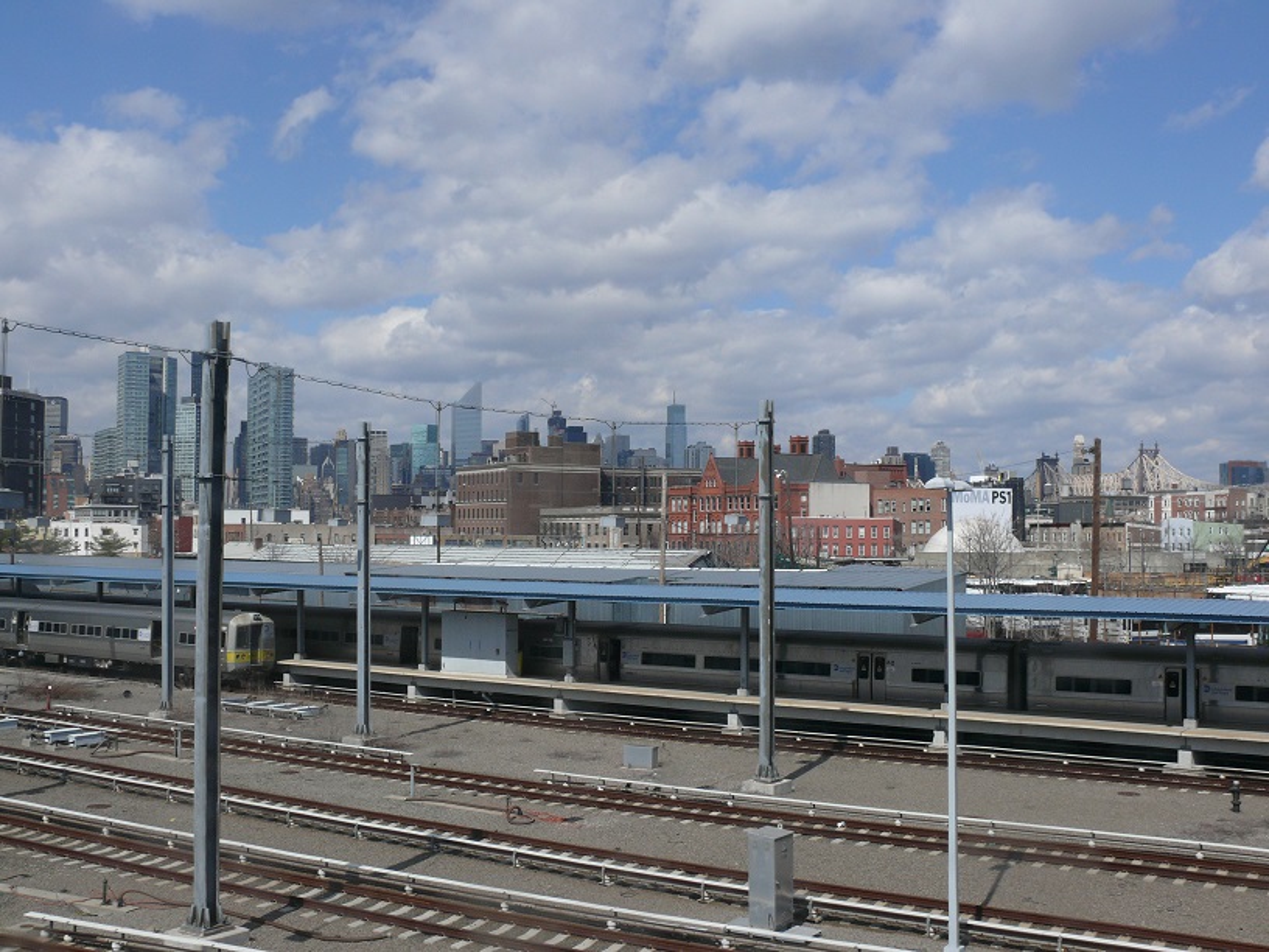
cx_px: 634
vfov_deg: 36.8
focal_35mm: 39
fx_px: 1430
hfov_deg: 47.9
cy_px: 476
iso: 100
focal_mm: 8.3
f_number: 6.3
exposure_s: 1/640
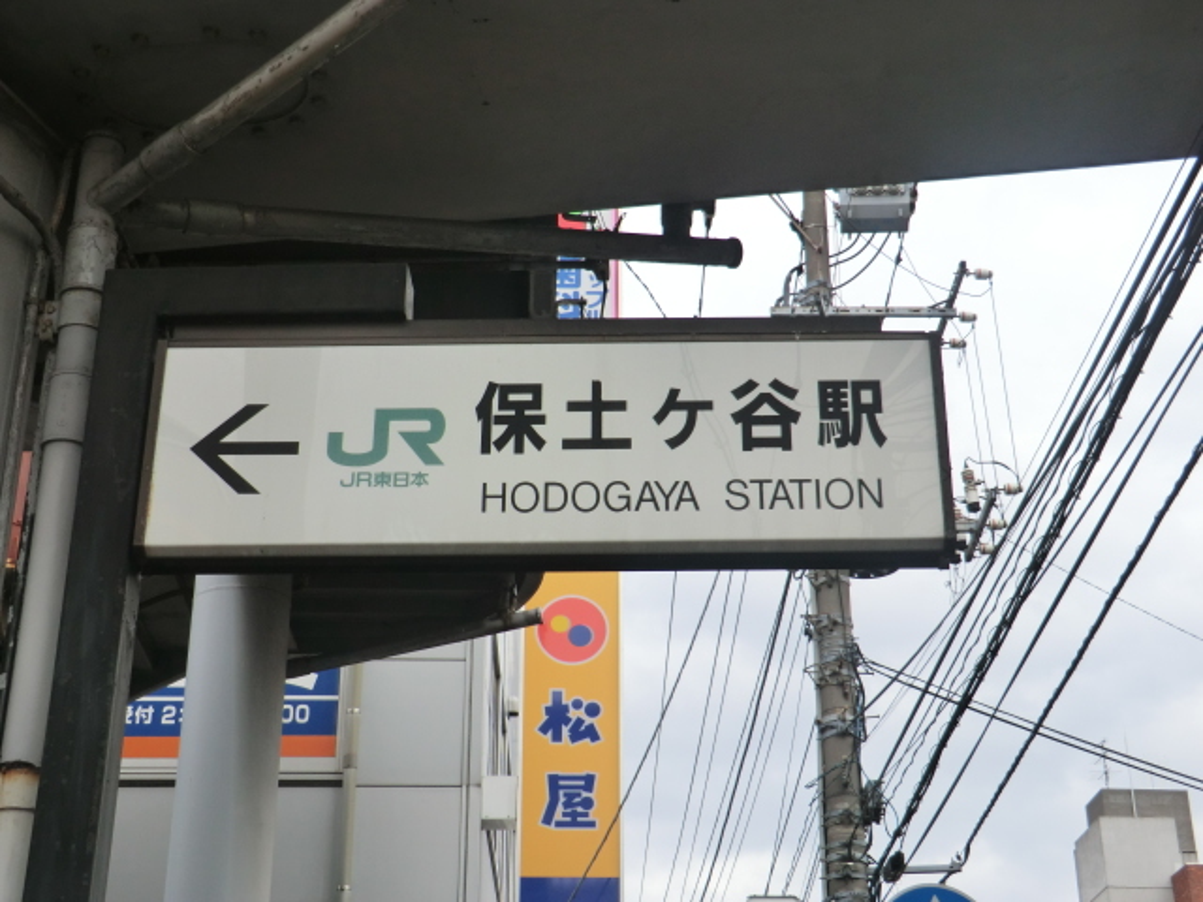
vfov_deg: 26.6
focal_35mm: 55
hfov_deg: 34.9
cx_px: 602
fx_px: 1911
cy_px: 451
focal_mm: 9.8
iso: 80
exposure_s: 1/250
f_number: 4.2
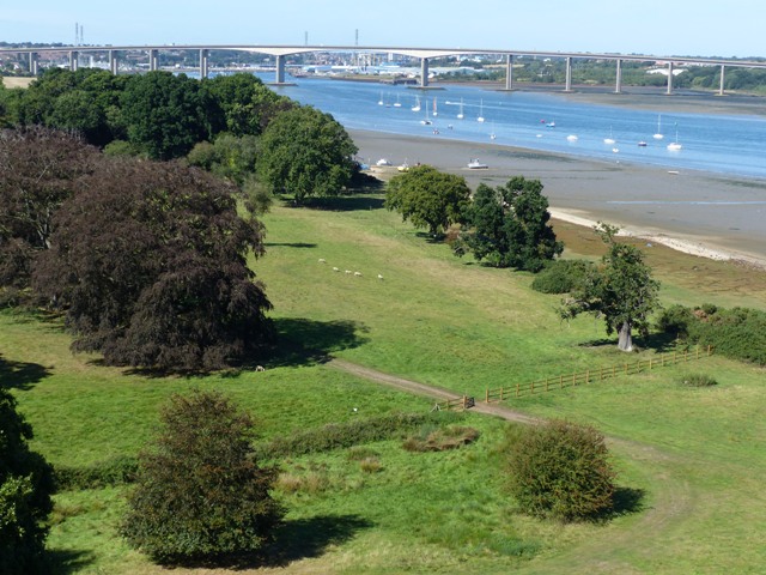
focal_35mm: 59
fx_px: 1306
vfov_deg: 24.8
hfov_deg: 32.7
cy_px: 288
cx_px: 383
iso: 100
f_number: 4
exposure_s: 1/640
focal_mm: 10.5
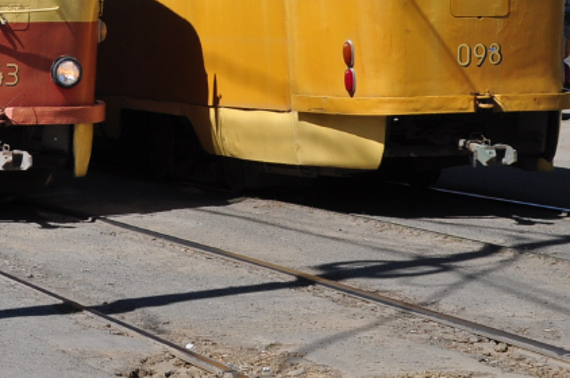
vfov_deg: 9.0
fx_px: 2340
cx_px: 124
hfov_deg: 13.8
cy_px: -184
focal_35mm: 148
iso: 250
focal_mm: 32
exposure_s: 1/500
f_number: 11
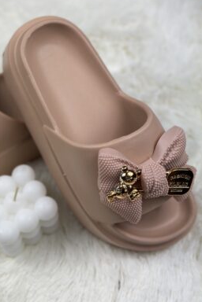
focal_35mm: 52
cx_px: 91
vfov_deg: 38.2
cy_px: 146
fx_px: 438
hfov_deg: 26.0
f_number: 1.78
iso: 80
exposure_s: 1/1848
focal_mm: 6.86
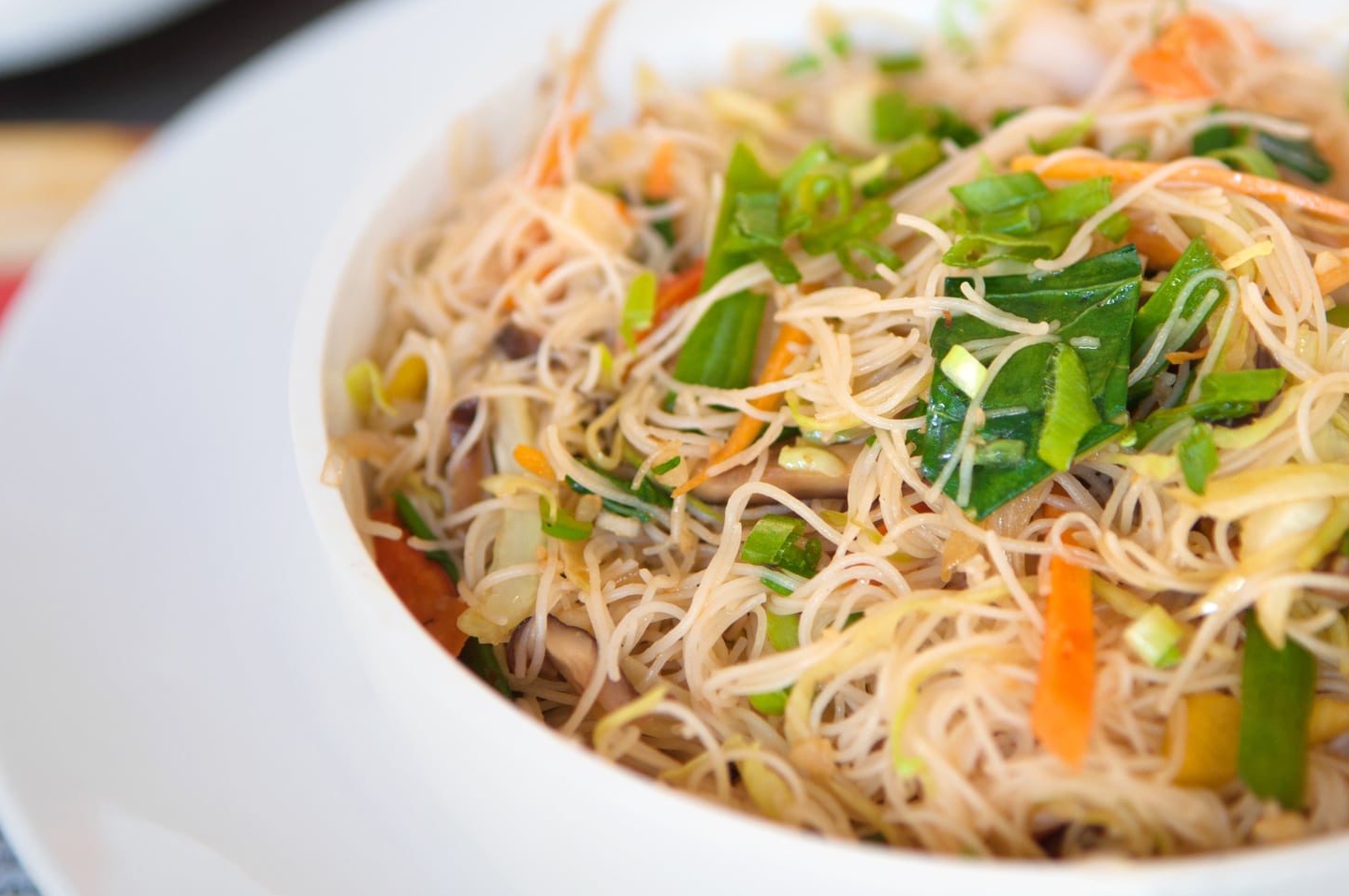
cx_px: 761
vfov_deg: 17.2
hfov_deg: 25.7
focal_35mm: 79
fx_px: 2957
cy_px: 289
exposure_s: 1/50
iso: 320
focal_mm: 38
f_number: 2.8
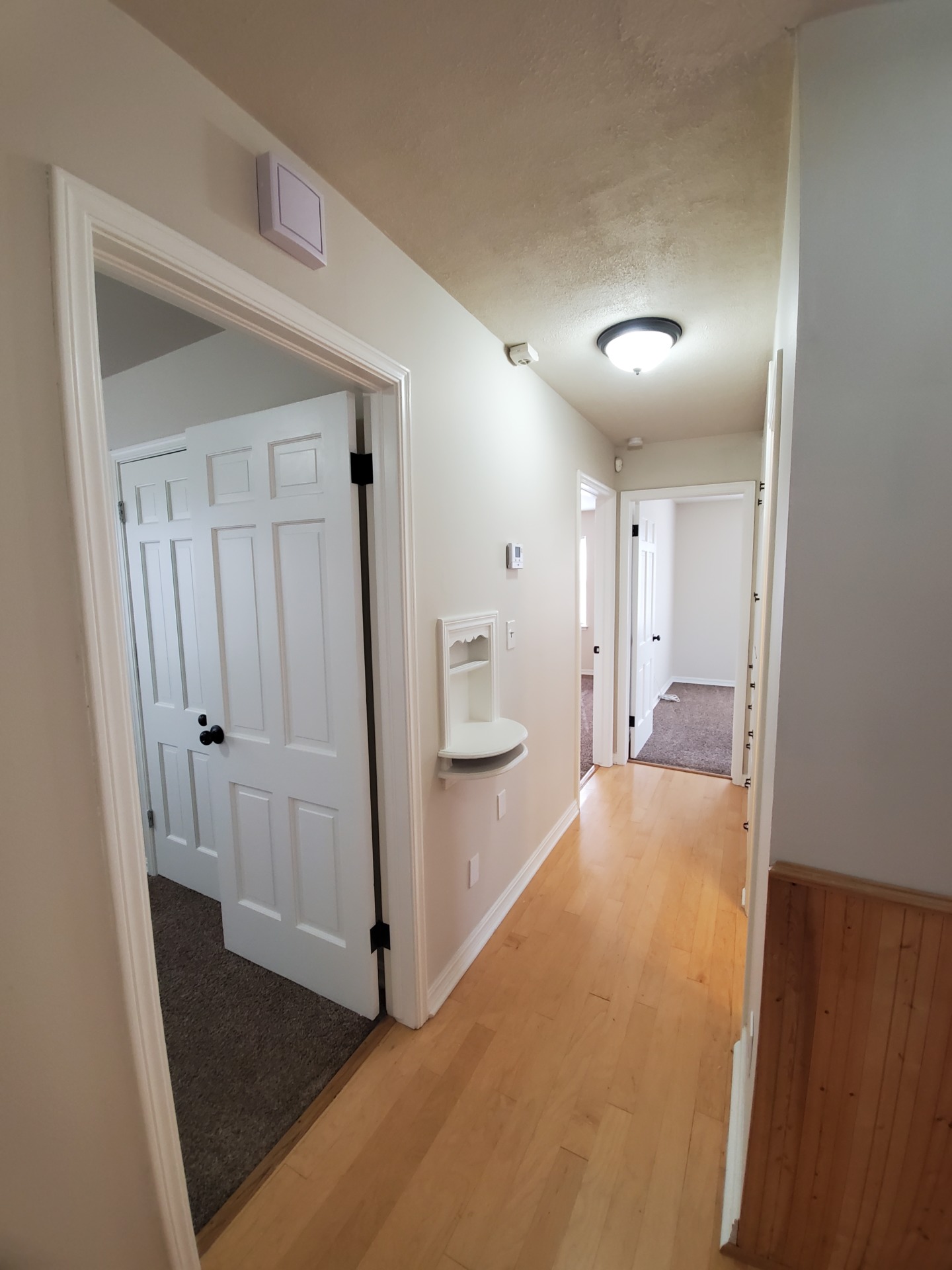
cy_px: 635
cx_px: 476
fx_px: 477
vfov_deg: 106.2
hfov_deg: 89.9
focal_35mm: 13
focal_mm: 1.8
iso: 250
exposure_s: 1/60
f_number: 2.2
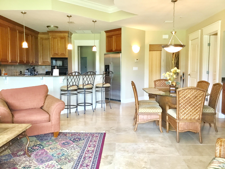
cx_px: 112
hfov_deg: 58.4
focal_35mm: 31
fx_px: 201
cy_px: 84
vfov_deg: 45.4
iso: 64
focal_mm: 3.3
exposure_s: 1/30
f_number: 2.4
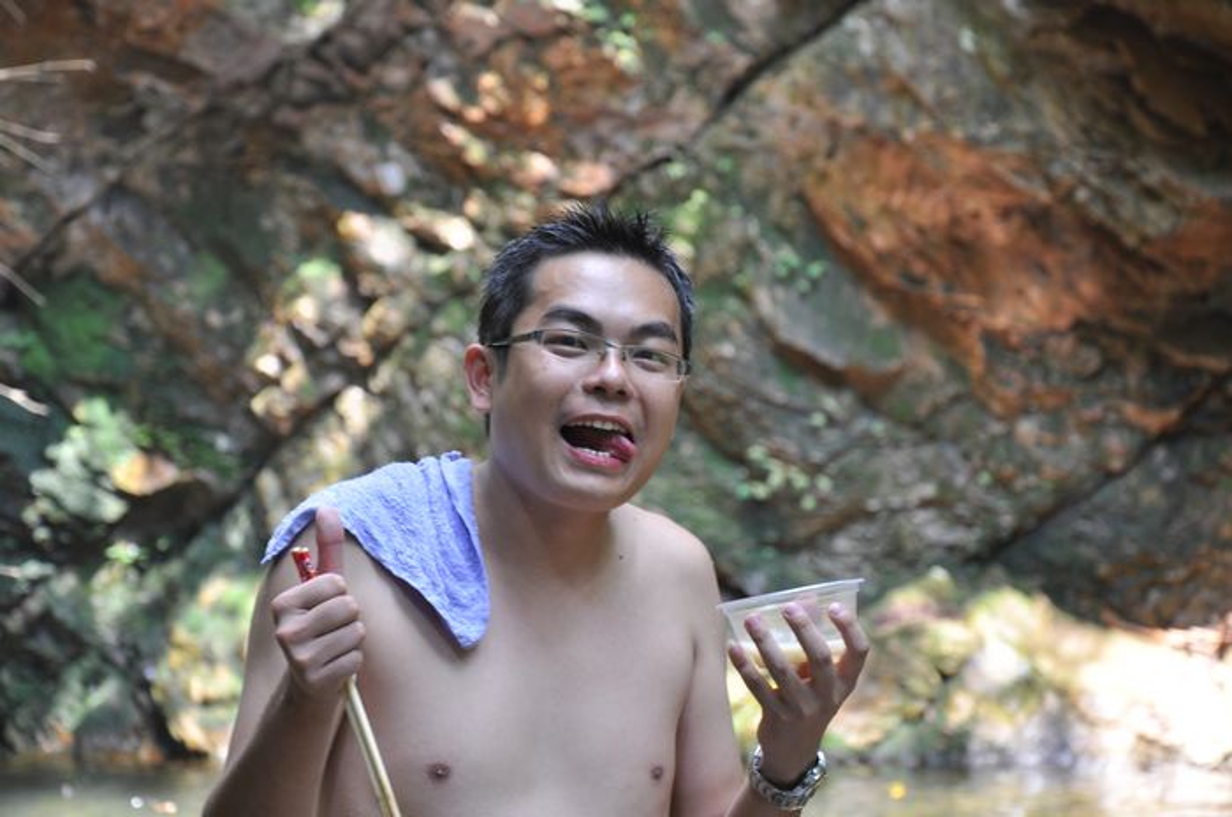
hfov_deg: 19.5
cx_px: 616
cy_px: 408
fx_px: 3587
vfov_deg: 13.0
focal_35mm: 105
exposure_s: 1/25
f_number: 5.3
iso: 250
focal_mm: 70
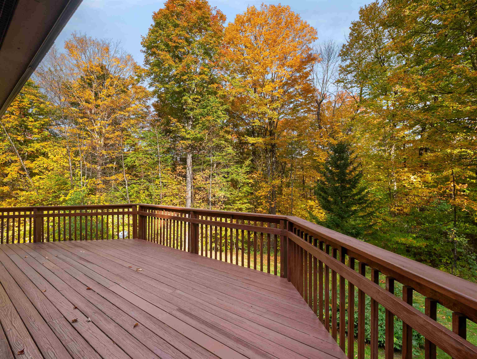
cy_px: 180
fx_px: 221
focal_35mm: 16
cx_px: 238
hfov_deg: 94.5
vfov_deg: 78.2
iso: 200
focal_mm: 8
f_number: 3.5
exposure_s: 1/200
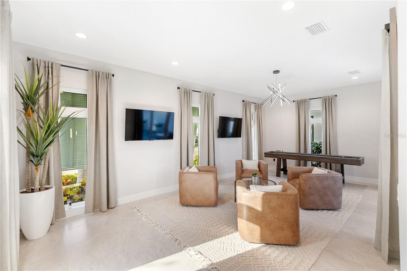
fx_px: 181
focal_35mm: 16
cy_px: 136
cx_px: 204
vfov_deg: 73.8
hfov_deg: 96.7
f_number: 2.8
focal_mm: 16
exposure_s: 1/160
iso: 125
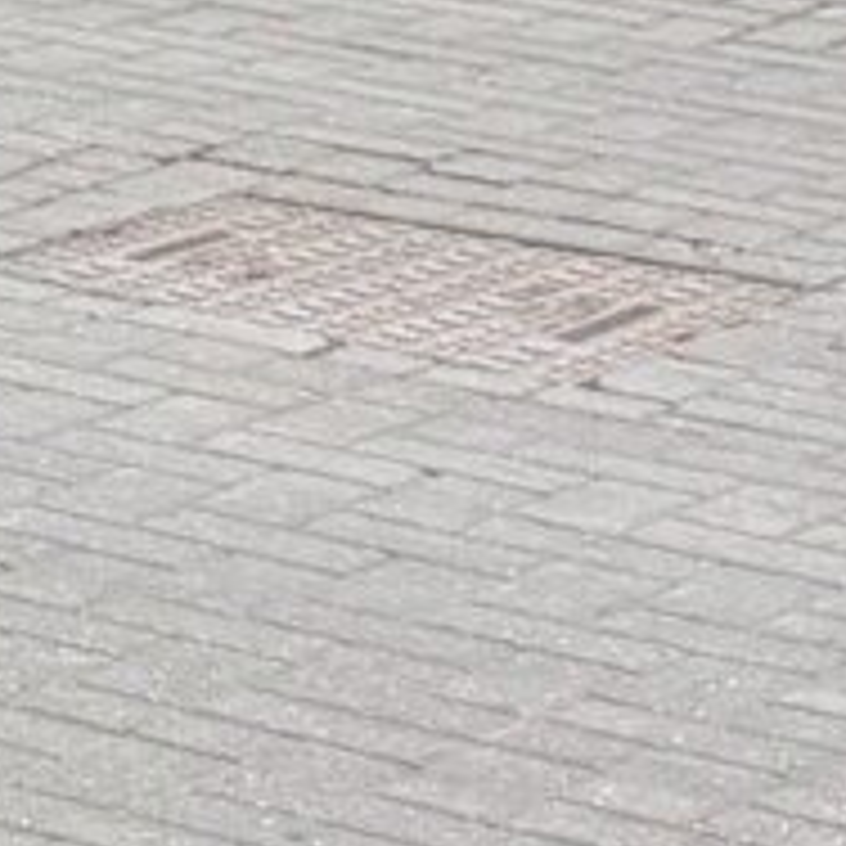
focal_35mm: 226
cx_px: -2912
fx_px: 6249
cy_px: 297
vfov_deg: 7.7
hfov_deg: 6.0
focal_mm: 6.76
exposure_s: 1/715
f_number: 1.78
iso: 100
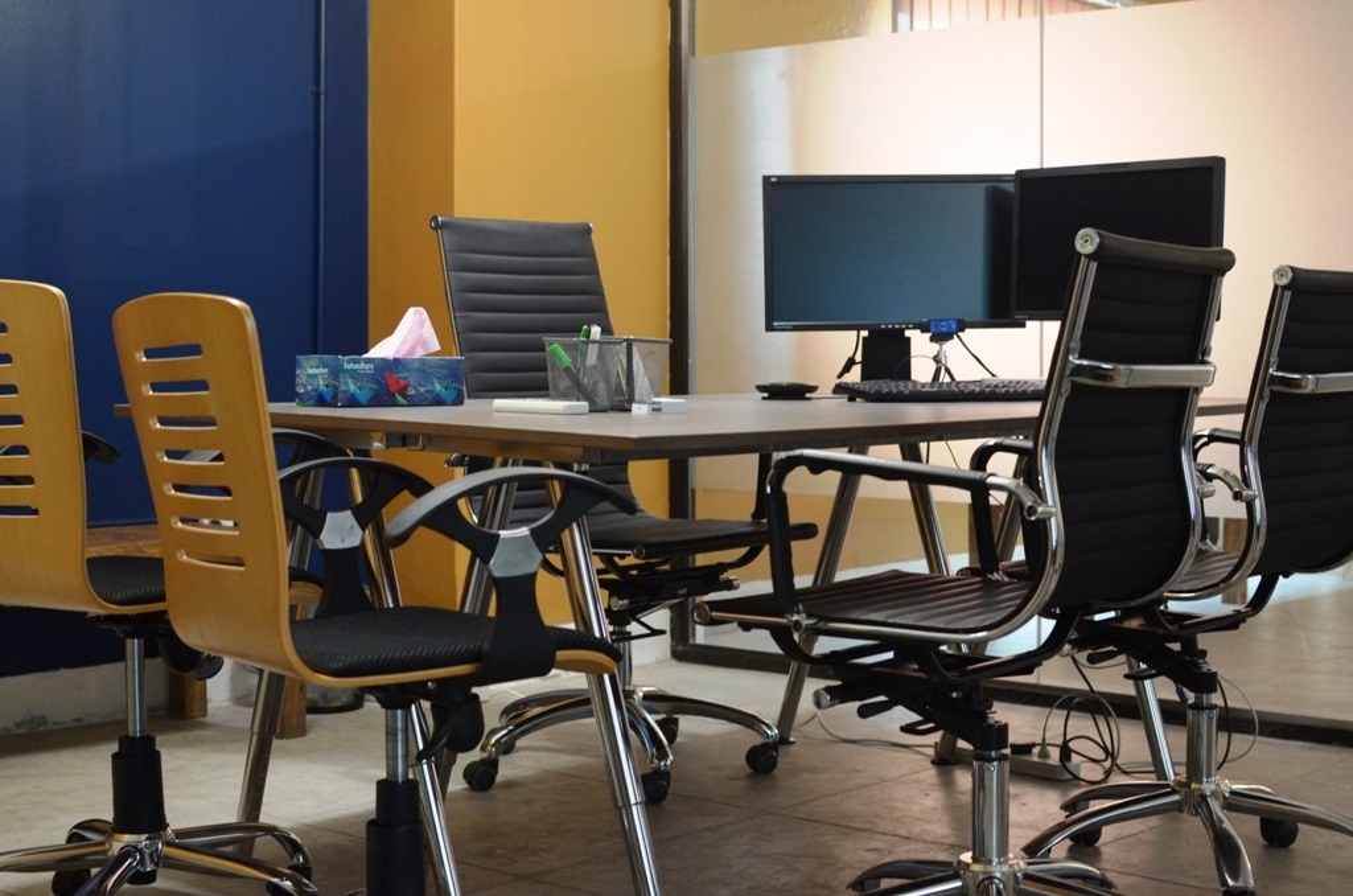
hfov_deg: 37.9
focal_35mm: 52
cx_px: 676
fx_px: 1969
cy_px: 448
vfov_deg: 25.6
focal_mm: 35
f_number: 3.2
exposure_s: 1/40
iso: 1000
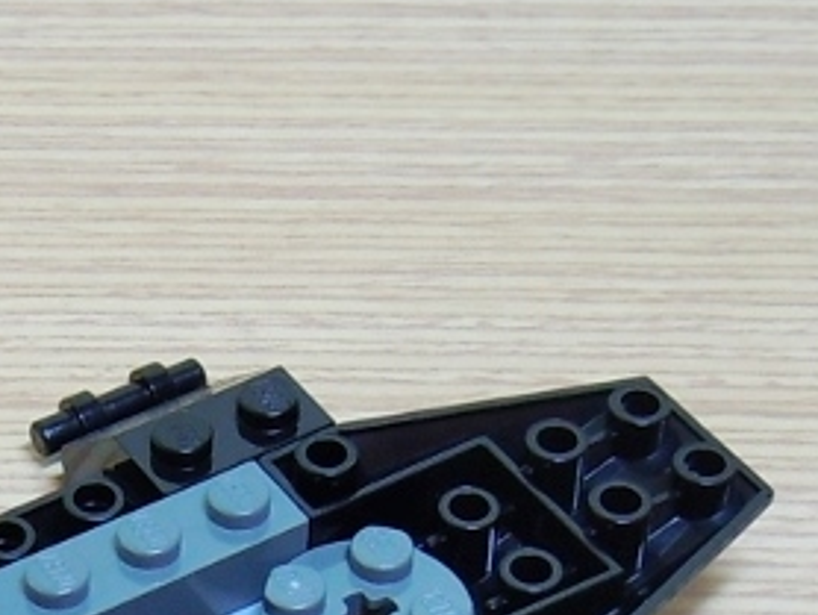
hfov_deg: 20.8
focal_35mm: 92
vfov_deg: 15.6
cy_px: 709
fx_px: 2176
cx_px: 71
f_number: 3.5
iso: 100
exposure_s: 1/15
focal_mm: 5.4
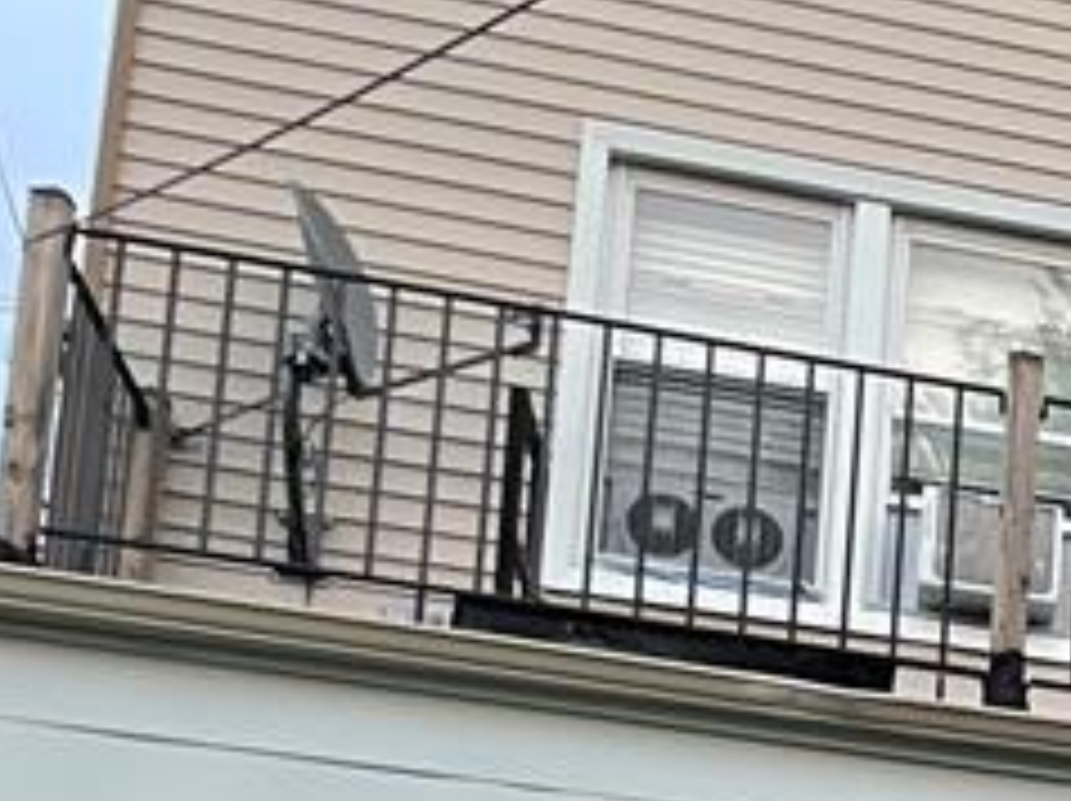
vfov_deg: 12.1
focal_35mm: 112
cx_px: 2151
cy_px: 1440
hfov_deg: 14.5
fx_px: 3462
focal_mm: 4.2
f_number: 1.6
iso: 125
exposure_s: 1/97
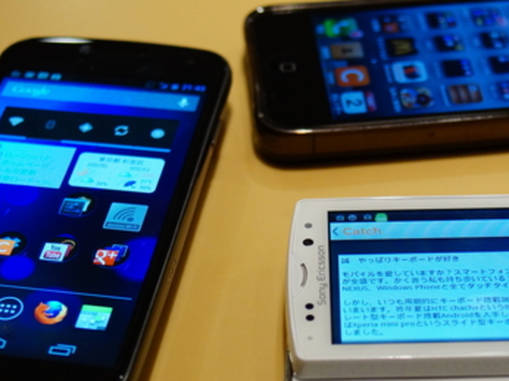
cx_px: 297
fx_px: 1176
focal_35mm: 80
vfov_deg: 18.4
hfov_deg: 24.4
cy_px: 248
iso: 800
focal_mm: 30
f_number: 4
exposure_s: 1/125
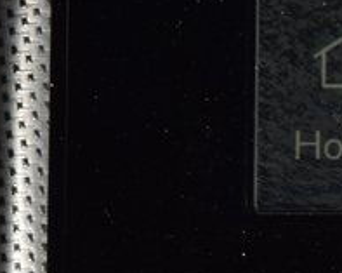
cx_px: 837
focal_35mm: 513
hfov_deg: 3.7
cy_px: 585
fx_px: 5185
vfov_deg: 3.0
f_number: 8
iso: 100
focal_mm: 70
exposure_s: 1/125
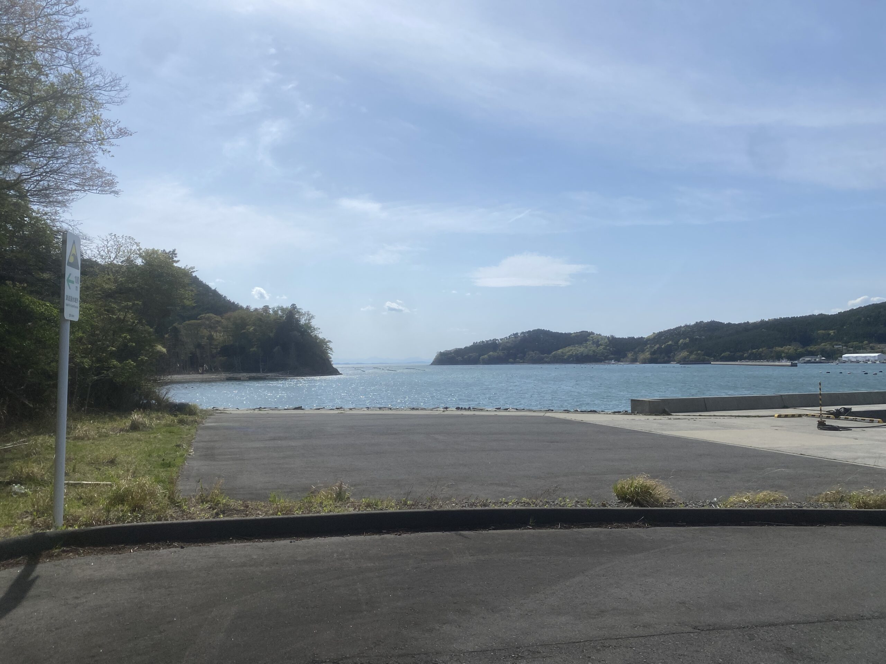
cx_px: 443
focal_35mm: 26
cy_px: 332
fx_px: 665
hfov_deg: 67.3
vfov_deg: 53.1
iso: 32
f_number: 1.8
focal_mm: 4.25
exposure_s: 1/8197
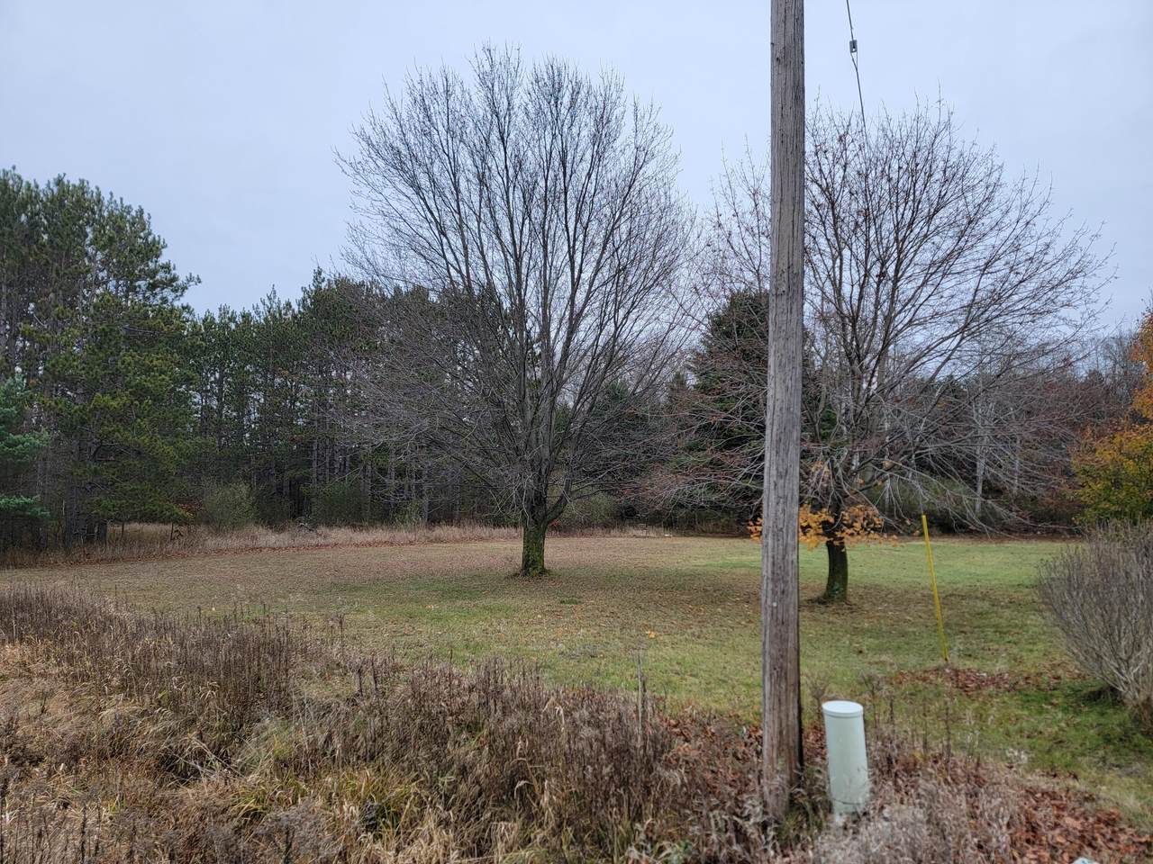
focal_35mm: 24
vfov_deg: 56.8
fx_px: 799
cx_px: 576
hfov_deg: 71.6
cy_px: 432
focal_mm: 6.7
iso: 16
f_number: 1.8
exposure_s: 1/326
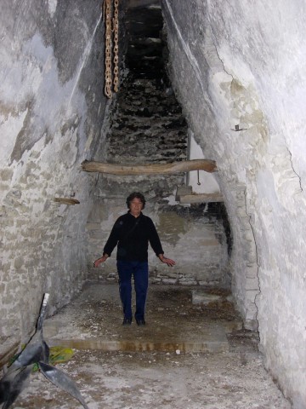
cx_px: 153
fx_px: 448
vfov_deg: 49.0
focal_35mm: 38
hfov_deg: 37.7
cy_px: 204
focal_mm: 7.8
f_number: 2.8
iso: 183
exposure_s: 1/148
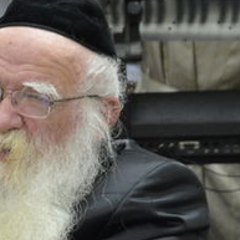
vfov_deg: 7.5
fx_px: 1836
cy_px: 166
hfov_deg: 7.5
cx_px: 112
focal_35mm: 234
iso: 1600
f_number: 4.5
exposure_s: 1/100
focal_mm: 38
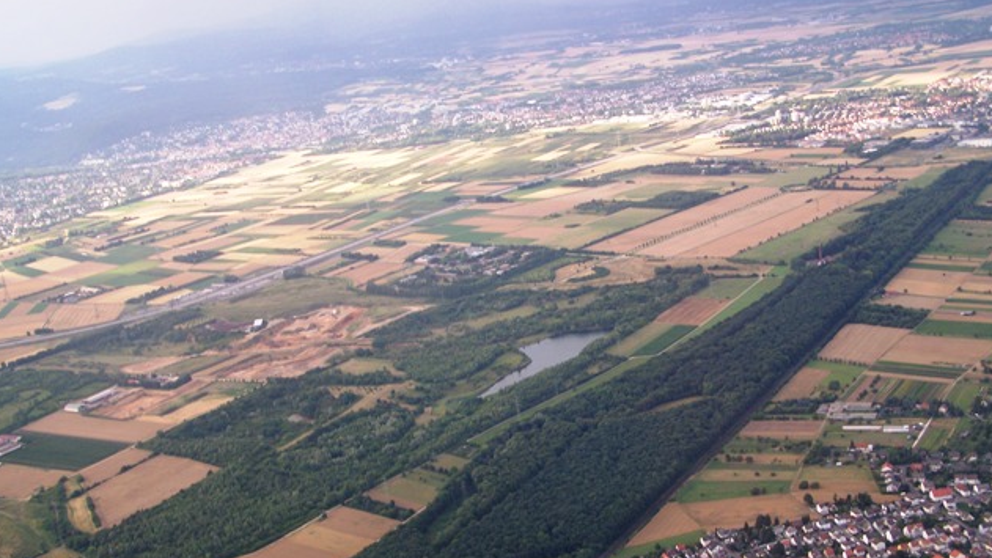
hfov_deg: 39.2
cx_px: 495
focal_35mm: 53
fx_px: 1394
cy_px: 324
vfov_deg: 22.6
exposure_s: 1/125
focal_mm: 8
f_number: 3
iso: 80
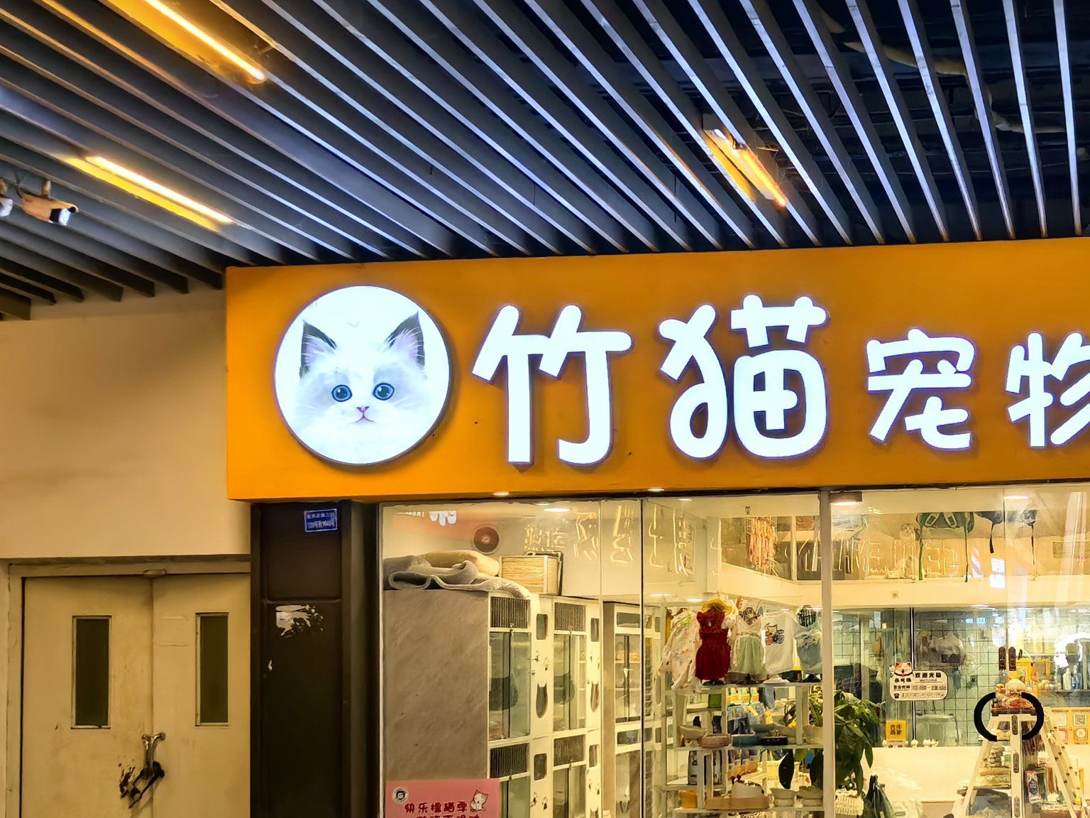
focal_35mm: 64
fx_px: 2015
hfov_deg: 29.3
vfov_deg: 22.8
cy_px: 535
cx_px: 929
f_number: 2
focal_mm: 5.75
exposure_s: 1/200
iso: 160
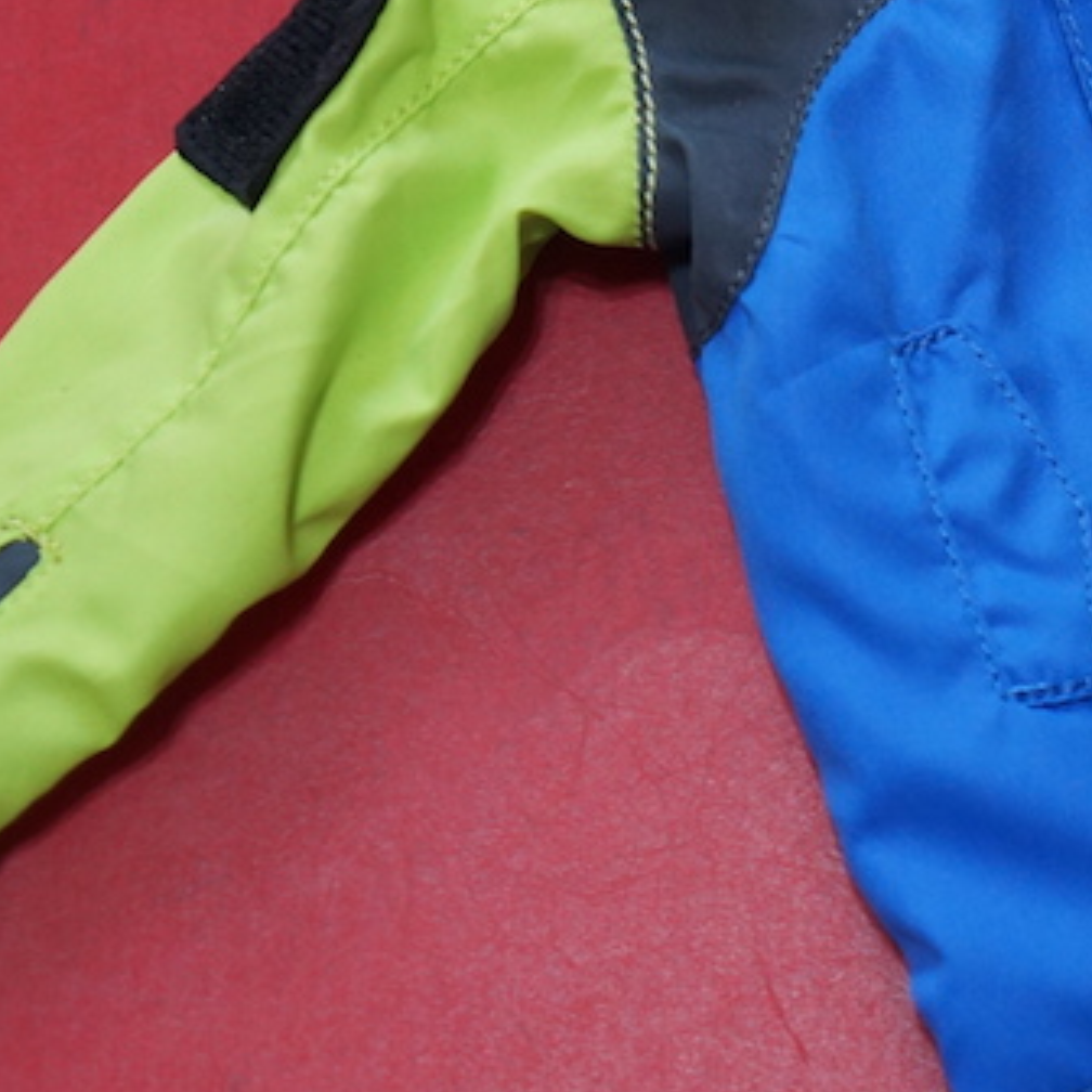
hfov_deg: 13.8
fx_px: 4426
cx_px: 1112
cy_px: 130
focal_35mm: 124
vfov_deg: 13.9
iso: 1000
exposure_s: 1/60
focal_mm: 32
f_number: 4
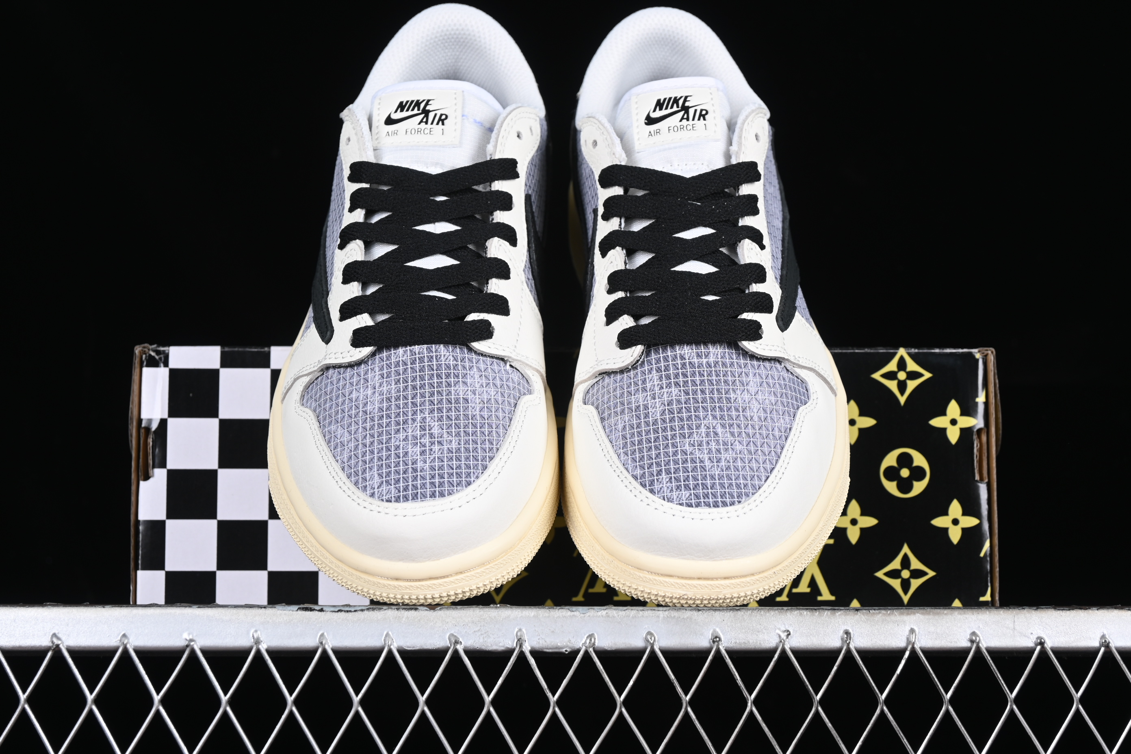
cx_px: 566
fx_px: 2356
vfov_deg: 18.2
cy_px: 377
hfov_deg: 27.0
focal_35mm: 75
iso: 160
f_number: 7.1
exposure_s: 1/80
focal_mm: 50
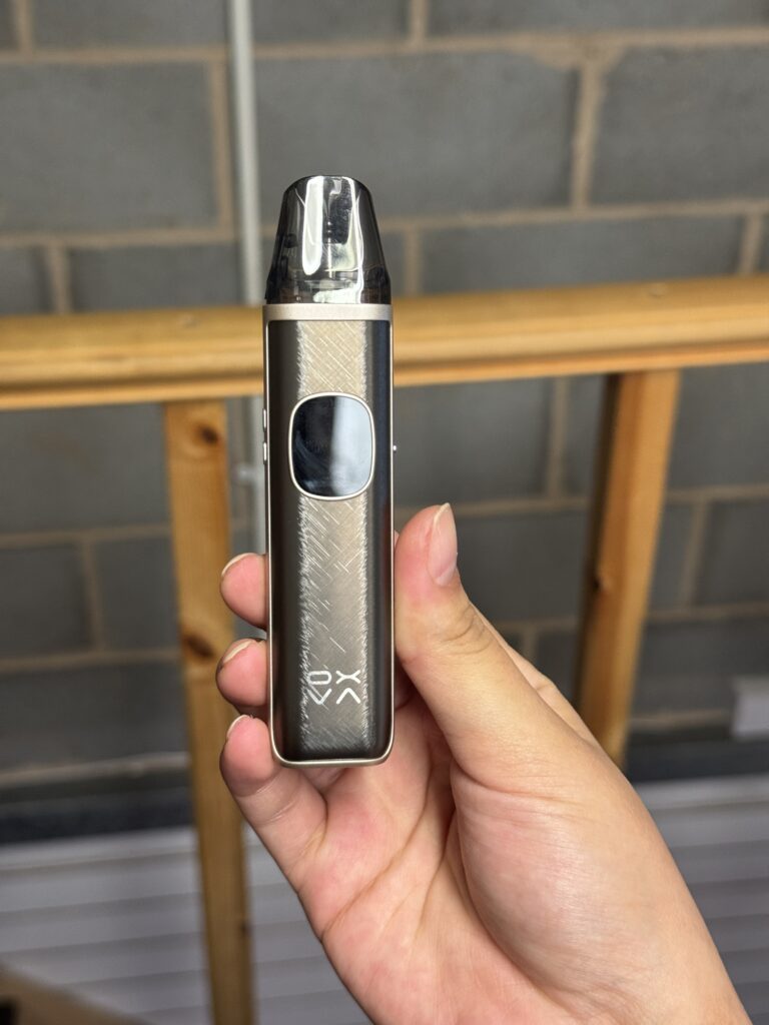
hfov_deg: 30.3
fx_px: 1422
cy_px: 512
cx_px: 384
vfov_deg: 39.7
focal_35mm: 48
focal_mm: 6.76
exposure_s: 1/50
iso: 125
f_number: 1.78
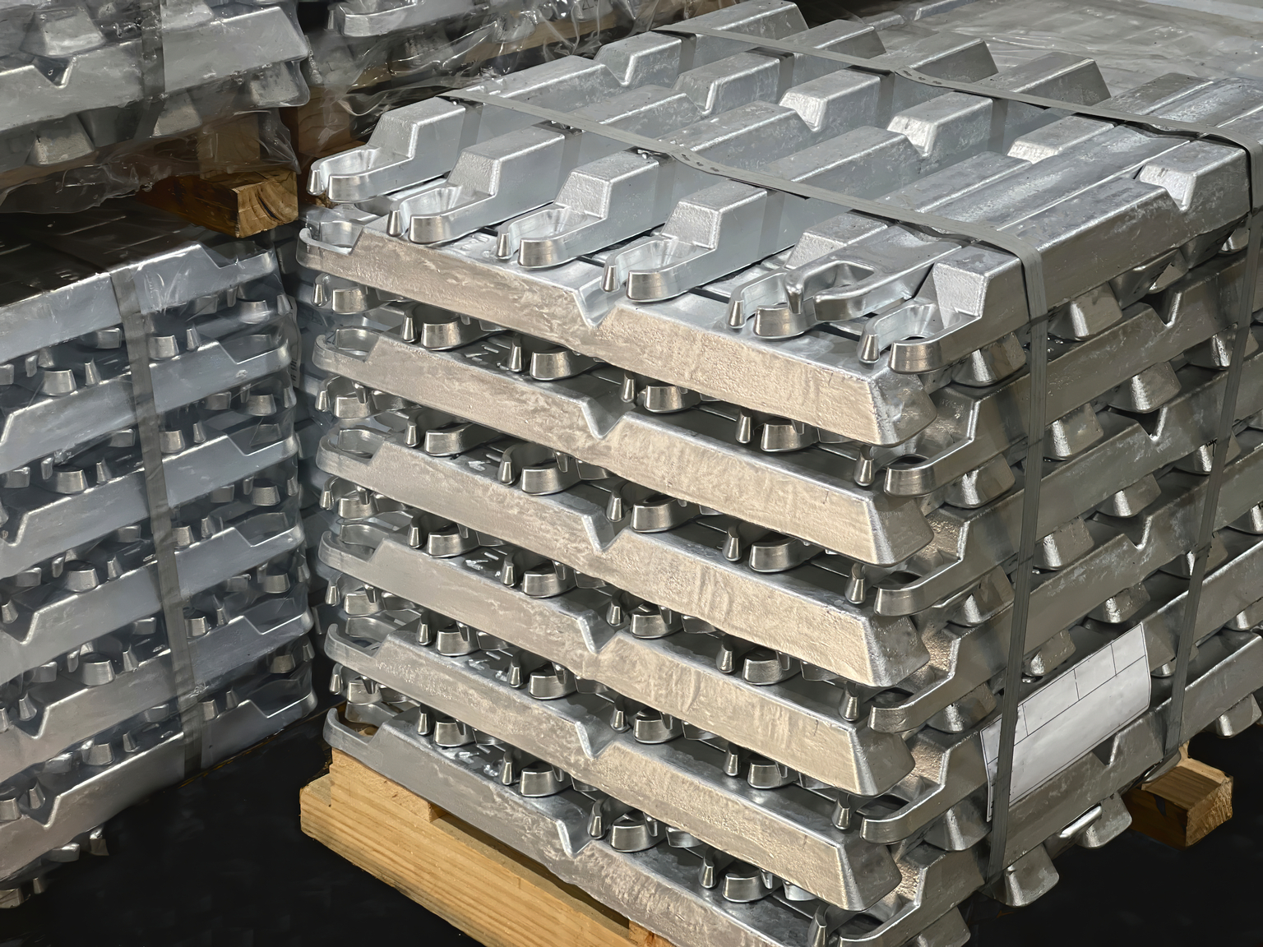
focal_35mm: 64
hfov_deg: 30.3
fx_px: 2335
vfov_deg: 22.9
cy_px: 474
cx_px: 632
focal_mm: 7.5
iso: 160
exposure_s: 1/50
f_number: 2.2
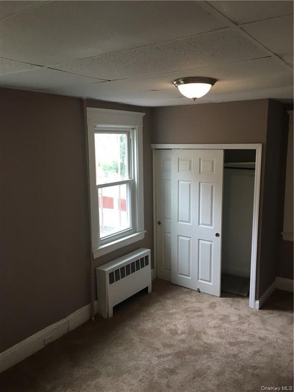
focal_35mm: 29
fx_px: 328
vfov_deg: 61.7
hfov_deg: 48.2
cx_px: 147
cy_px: 196
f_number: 2.2
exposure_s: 1/30
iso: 40
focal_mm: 4.15
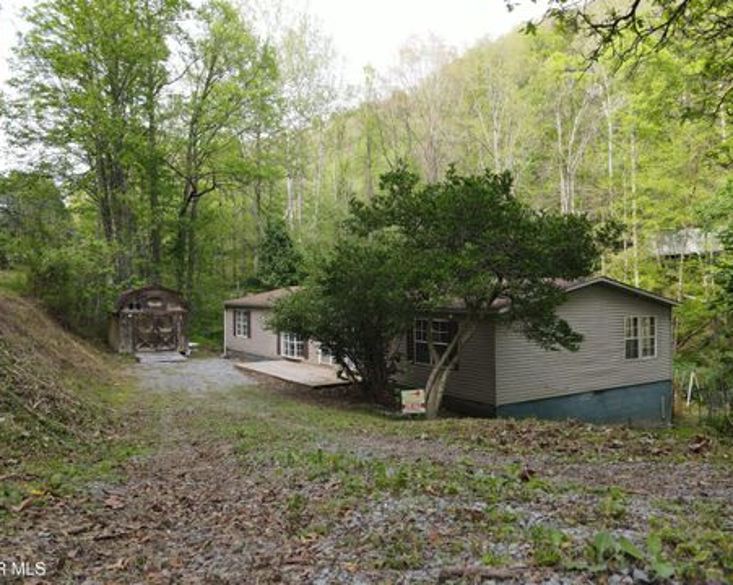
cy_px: 292
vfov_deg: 54.9
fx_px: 564
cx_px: 377
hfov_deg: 66.1
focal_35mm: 26
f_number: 2.8
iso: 100
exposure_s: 1/100
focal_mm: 4.5
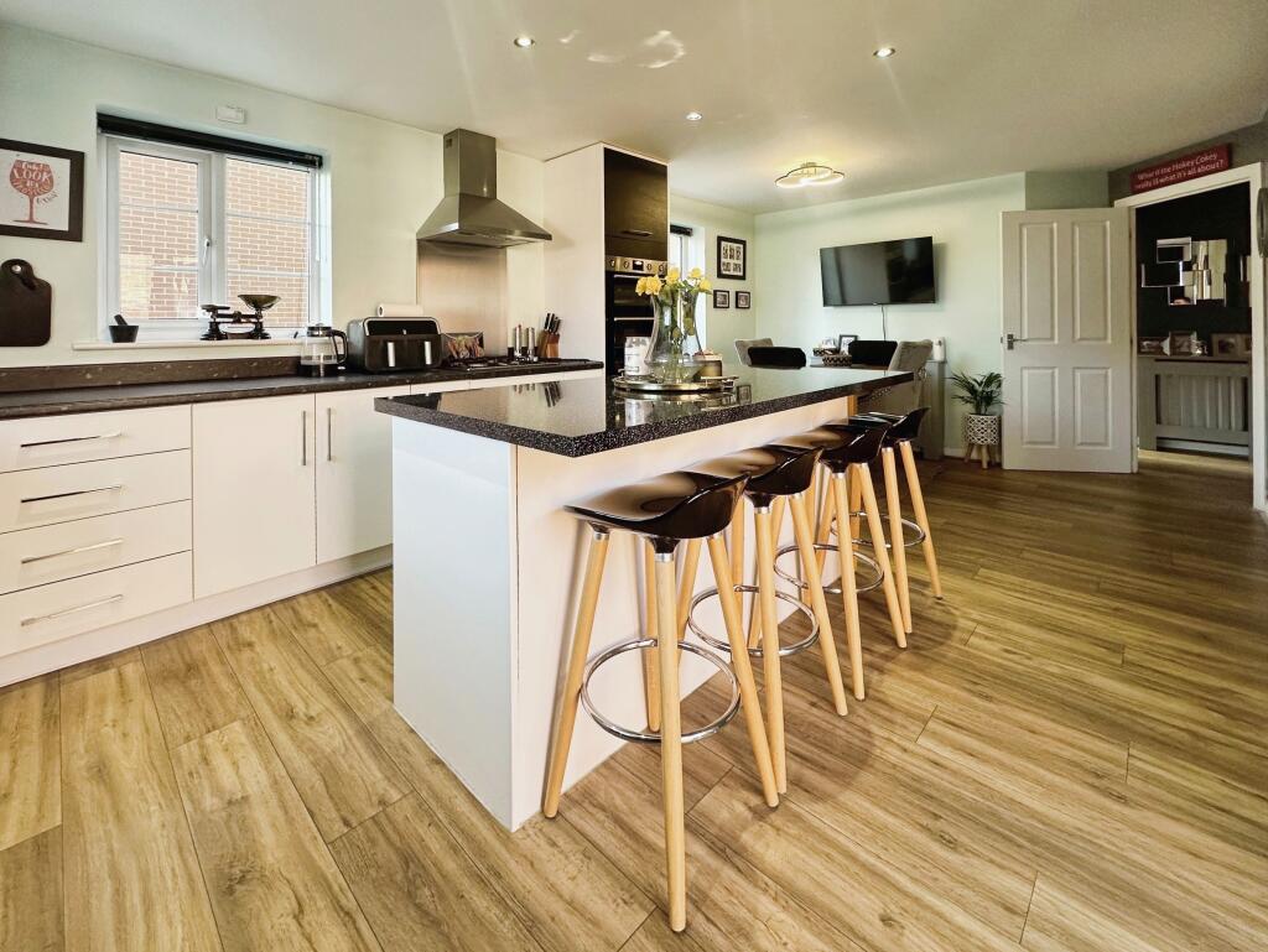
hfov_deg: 102.0
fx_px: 513
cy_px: 476
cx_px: 634
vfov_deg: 85.7
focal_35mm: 14
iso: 125
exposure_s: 1/99
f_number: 2.2
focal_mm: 2.22
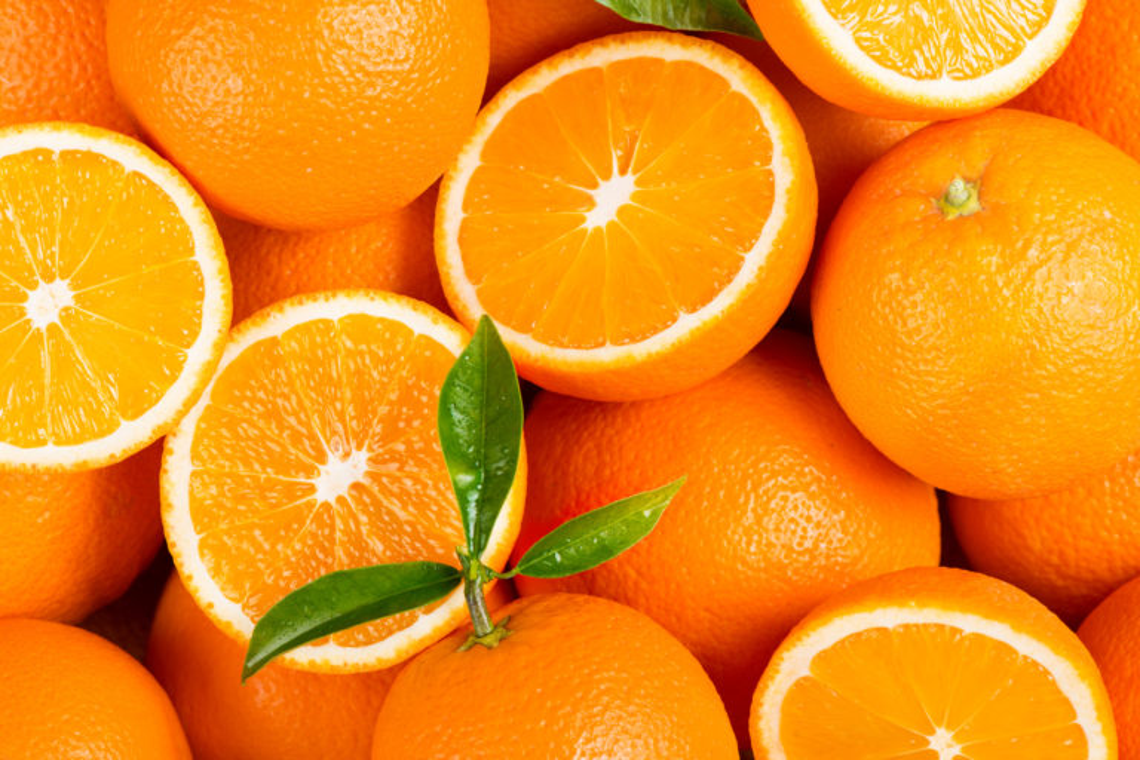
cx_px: 570
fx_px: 3325
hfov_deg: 19.5
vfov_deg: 13.0
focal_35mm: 105
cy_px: 380
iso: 100
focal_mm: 105
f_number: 10
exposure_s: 1/160
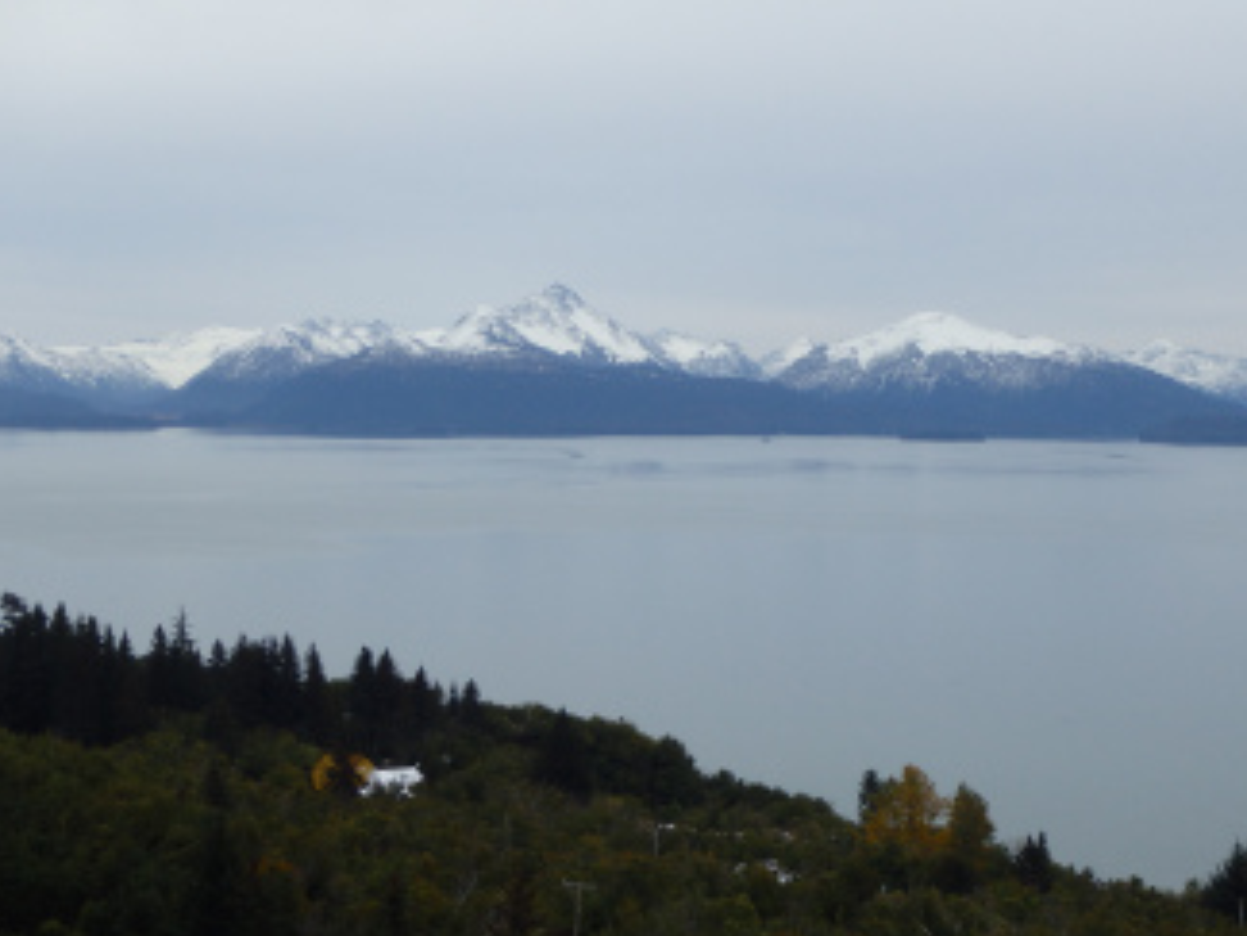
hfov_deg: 26.3
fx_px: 2666
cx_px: 754
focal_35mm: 74
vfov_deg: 19.9
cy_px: 505
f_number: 5.3
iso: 125
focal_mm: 10.7
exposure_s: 1/160
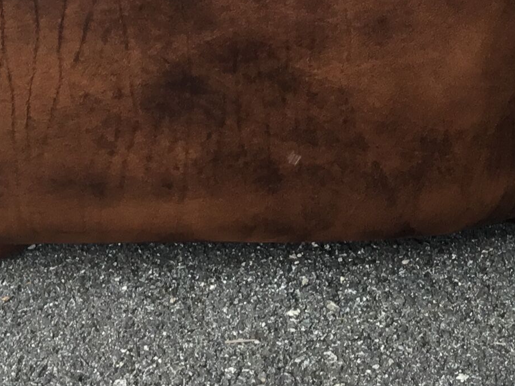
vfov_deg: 13.0
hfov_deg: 17.5
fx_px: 1651
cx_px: 440
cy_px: -82
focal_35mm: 111
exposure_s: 1/100
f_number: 2.4
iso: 25
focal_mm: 3.3
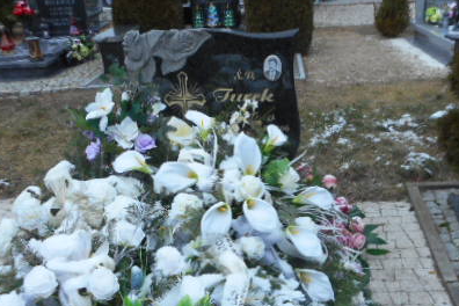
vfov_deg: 31.6
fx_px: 535
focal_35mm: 42
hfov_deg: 46.3
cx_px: 262
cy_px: 211
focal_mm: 4.5
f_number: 3.7
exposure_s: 1/30
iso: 180
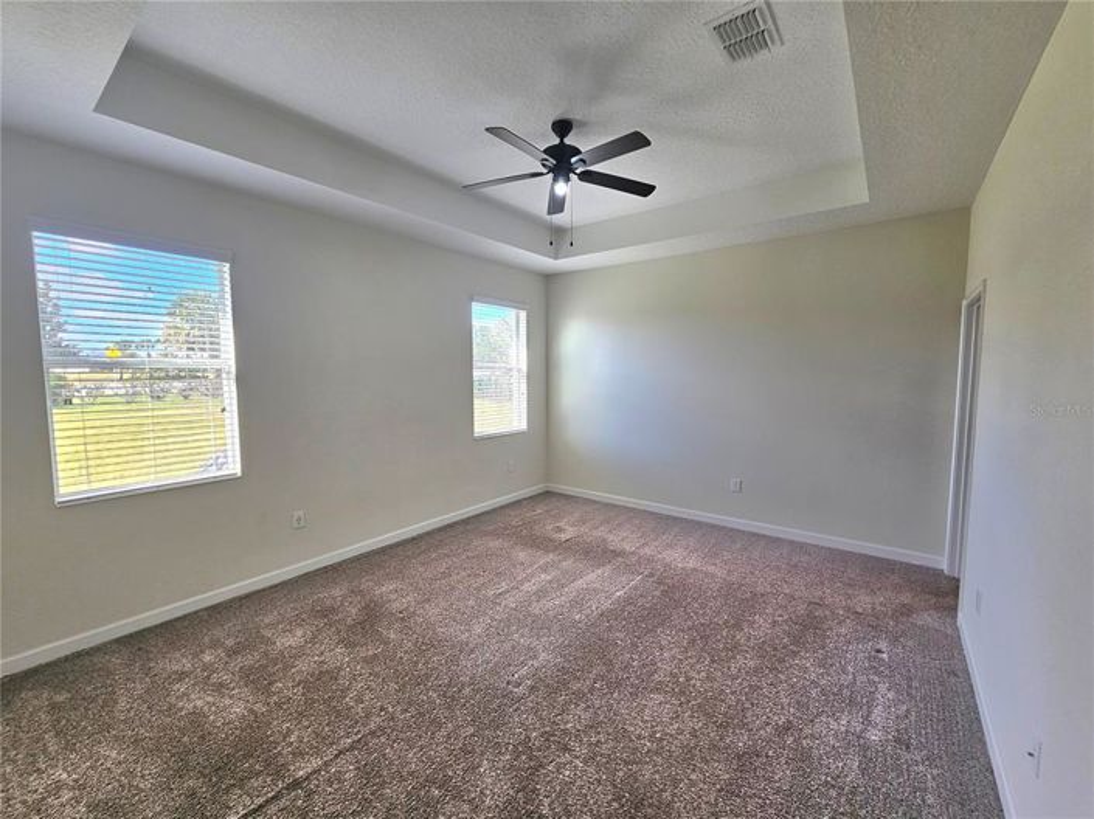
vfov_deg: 89.9
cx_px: 547
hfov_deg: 106.2
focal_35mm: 13
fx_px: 411
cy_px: 410
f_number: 2.2
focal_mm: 2.2
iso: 100
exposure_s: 1/208
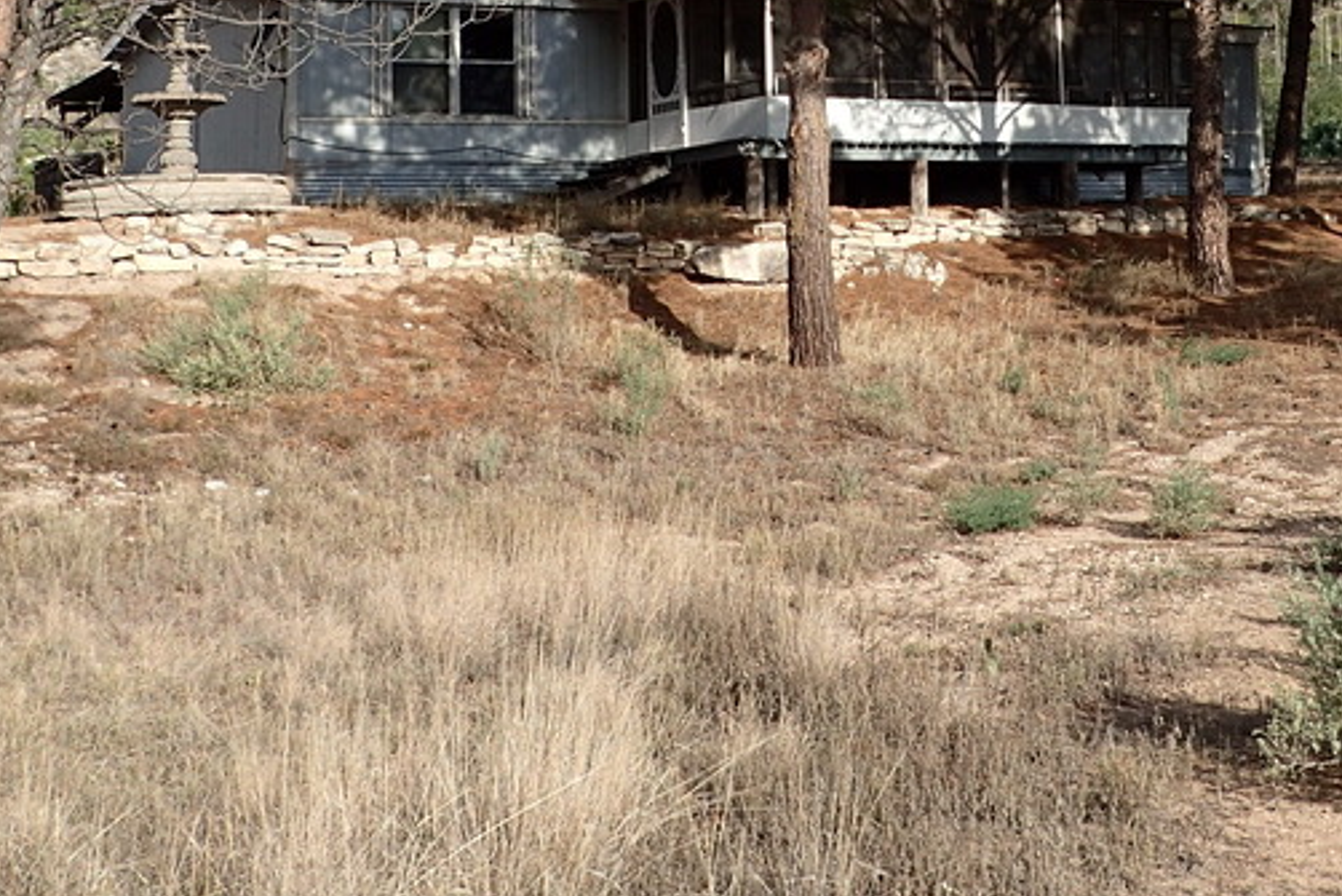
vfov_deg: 24.3
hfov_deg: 37.2
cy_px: -19
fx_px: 1976
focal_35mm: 53
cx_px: 882
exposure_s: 1/160
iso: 100
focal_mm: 4.5
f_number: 8
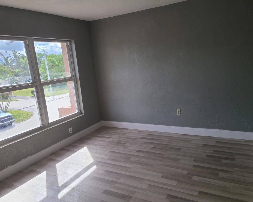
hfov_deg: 62.2
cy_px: 99
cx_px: 129
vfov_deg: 51.5
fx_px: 210
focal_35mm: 28
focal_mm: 5.4
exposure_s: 1/282
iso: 40
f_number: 1.8
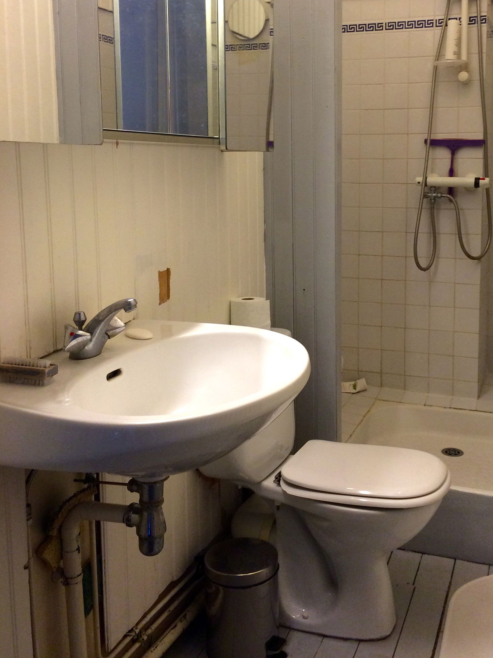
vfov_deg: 49.6
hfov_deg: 38.4
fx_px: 703
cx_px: 307
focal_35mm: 37
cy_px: 240
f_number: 2.2
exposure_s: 1/33
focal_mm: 4.15
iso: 100
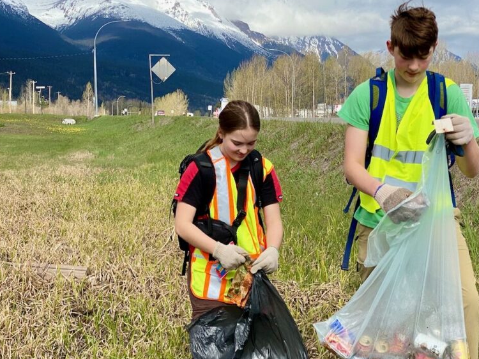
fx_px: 982
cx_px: 277
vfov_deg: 20.7
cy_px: 230
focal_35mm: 71
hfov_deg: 27.4
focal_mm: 6
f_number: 2
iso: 20
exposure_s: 1/1261
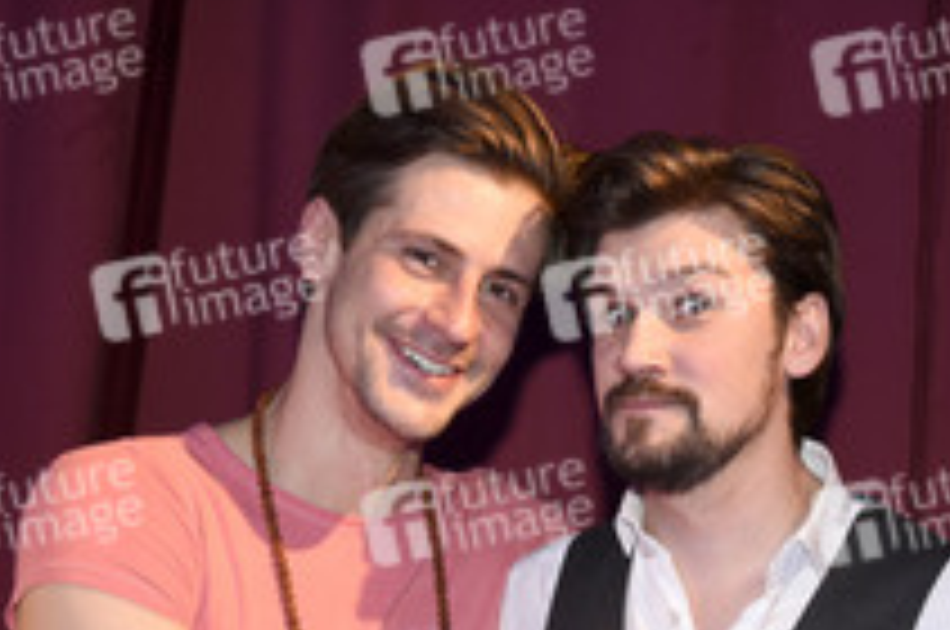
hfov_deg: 21.7
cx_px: 538
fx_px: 2477
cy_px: 626
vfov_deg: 14.3
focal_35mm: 94
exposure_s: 1/60
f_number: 6.3
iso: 1250
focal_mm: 44
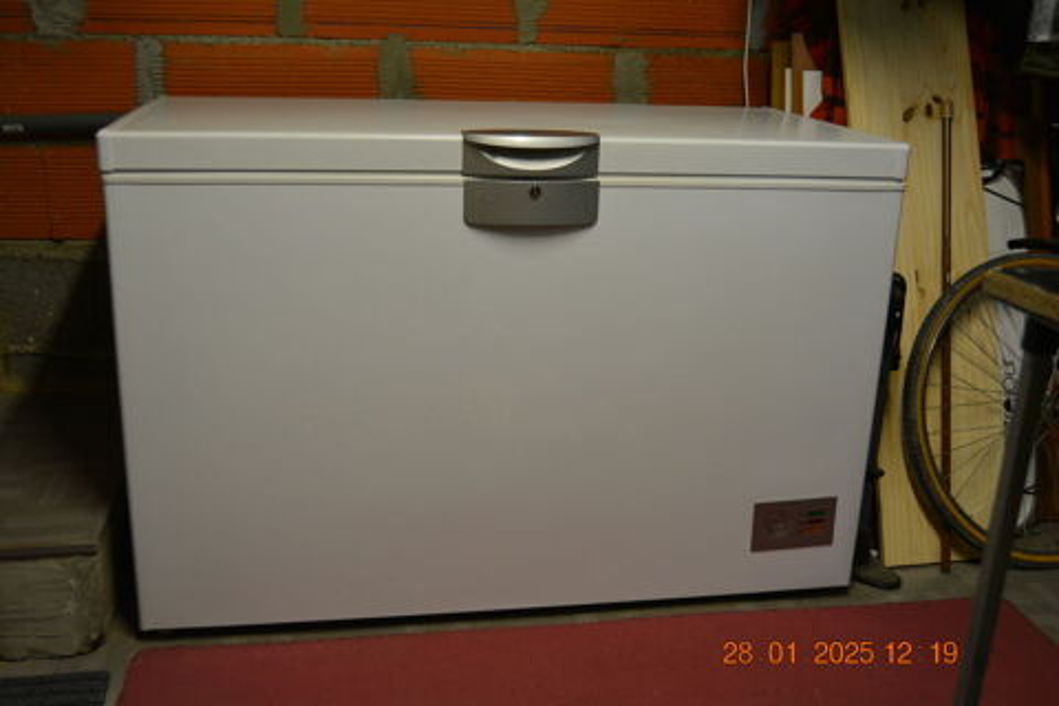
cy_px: 353
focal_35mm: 36
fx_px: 1059
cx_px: 530
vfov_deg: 36.9
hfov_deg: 53.1
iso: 800
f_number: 4
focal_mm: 24
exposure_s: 1/60
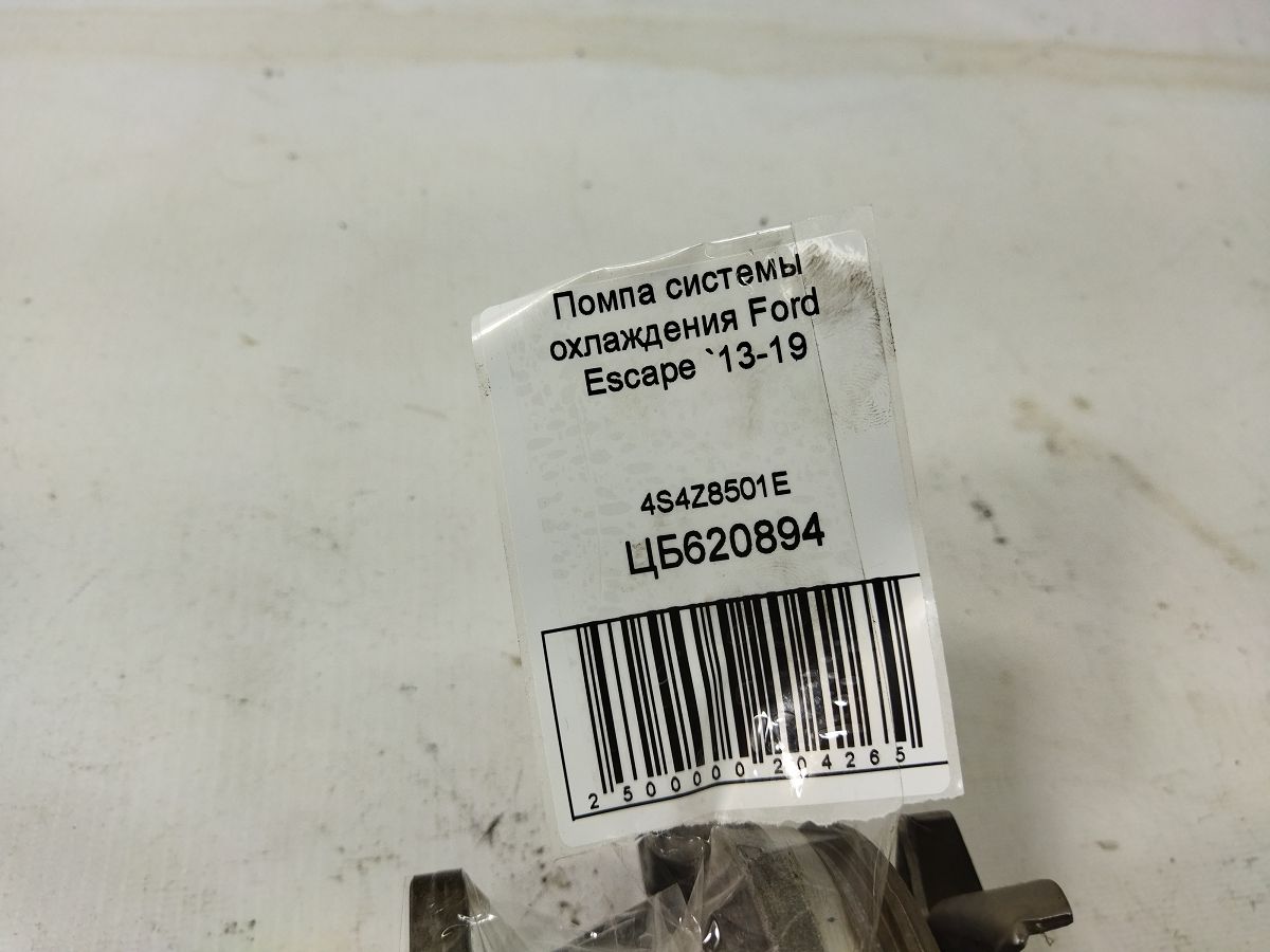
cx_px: 635
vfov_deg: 51.4
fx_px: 991
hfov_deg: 65.3
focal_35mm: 27
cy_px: 476
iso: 100
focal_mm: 4.71
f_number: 1.79
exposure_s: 1/256
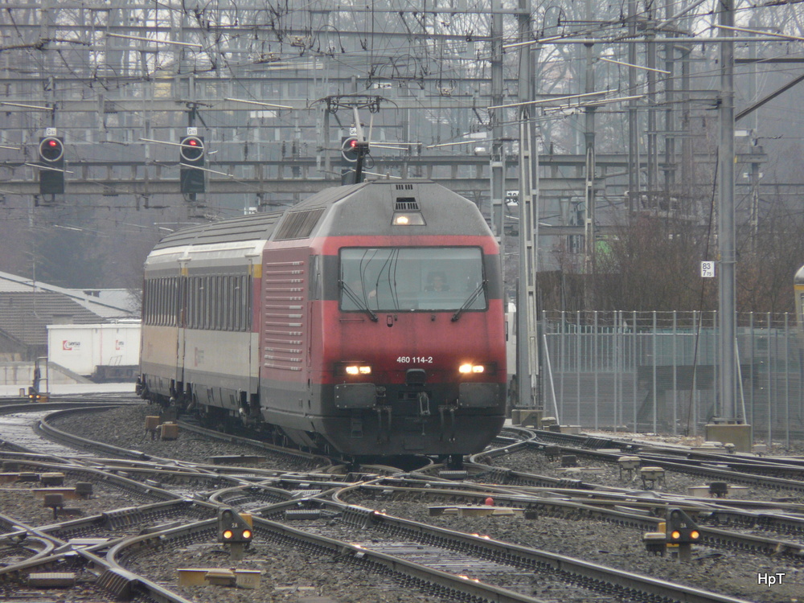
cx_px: 402
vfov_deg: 3.0
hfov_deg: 3.9
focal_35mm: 504
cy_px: 302
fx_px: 11706
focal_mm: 82.8
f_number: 4.2
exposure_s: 1/250
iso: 200
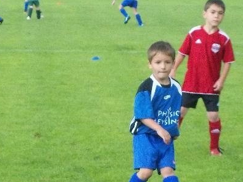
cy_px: 136
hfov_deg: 5.6
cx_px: 112
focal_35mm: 352
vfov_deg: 4.2
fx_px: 2470
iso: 320
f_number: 5.9
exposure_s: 1/125
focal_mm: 25.3
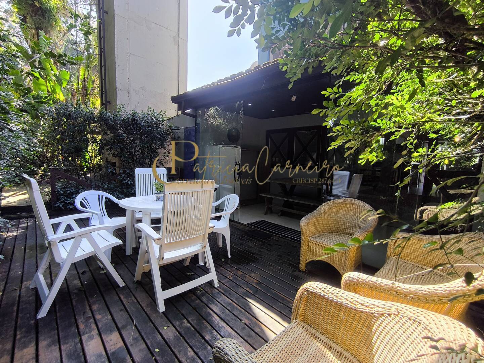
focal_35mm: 16
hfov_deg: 94.5
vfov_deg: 78.1
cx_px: 242
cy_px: 182
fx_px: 224
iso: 50
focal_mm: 1.65
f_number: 2.2
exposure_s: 1/166
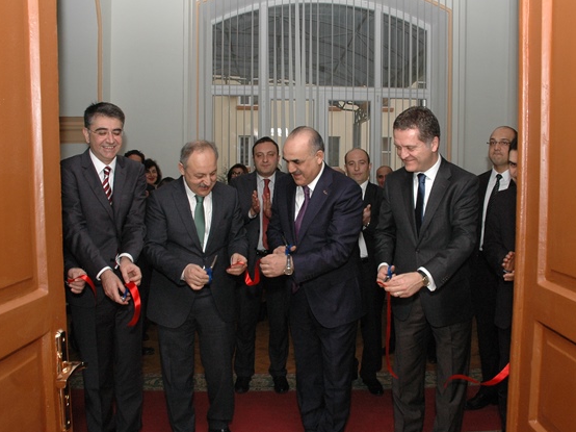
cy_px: 220
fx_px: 499
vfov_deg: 46.8
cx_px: 305
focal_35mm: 30
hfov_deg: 59.9
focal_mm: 18
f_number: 9
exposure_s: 1/100
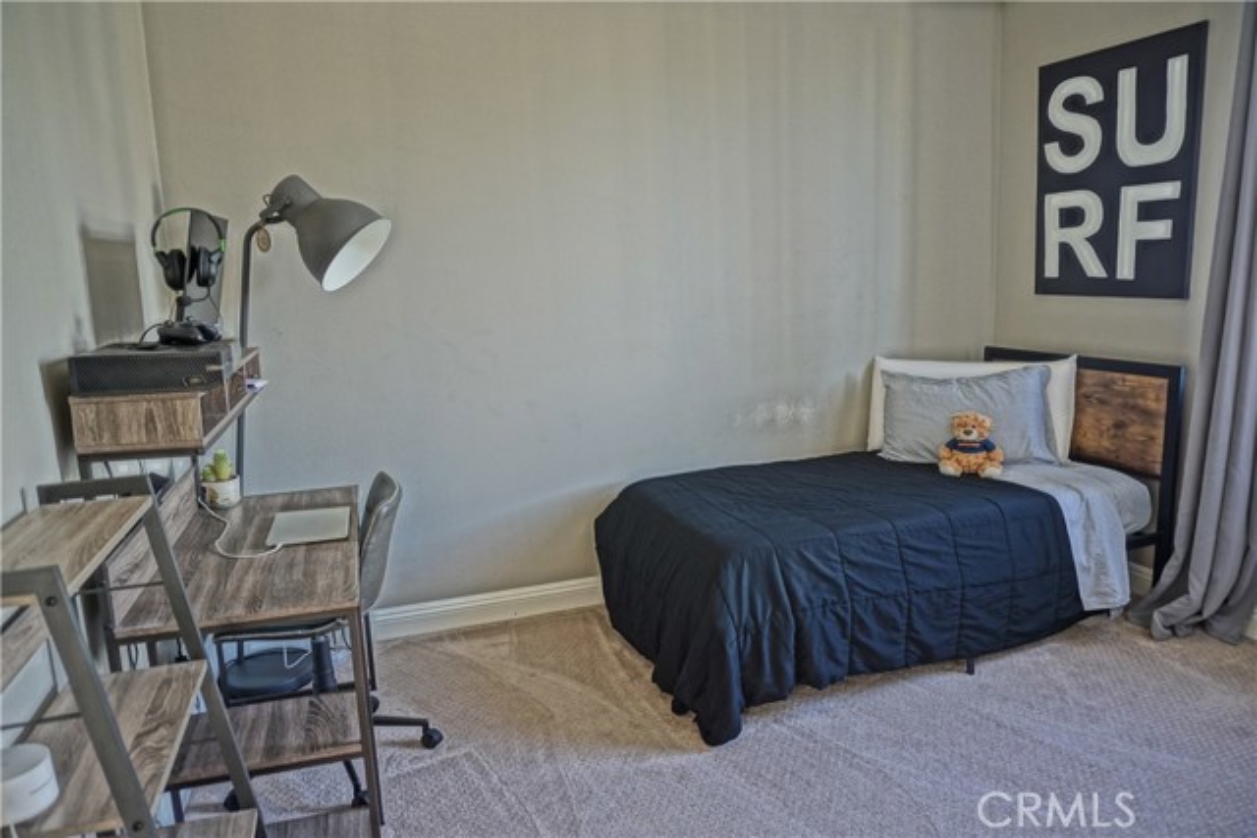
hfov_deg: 73.7
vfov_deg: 53.2
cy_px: 419
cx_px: 628
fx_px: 838
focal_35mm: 24
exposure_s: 1/13
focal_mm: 16
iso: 250
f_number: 4
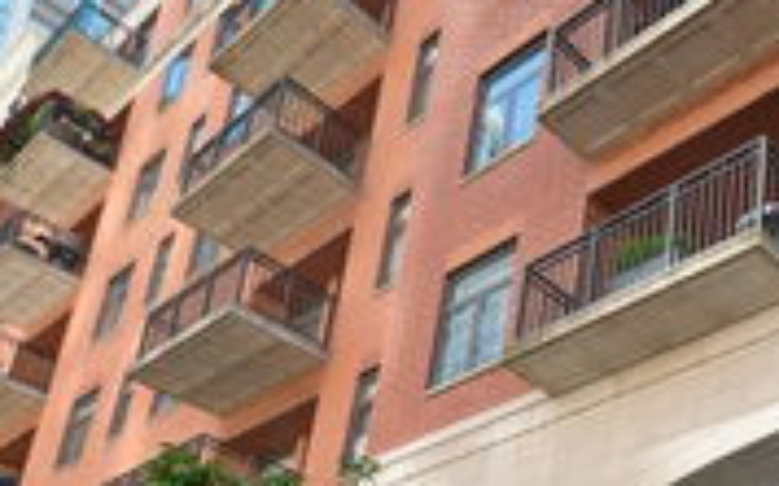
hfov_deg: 36.4
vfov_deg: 23.8
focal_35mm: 46
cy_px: 670
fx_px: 976
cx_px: 871
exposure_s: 1/30
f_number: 8
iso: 100
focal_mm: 14
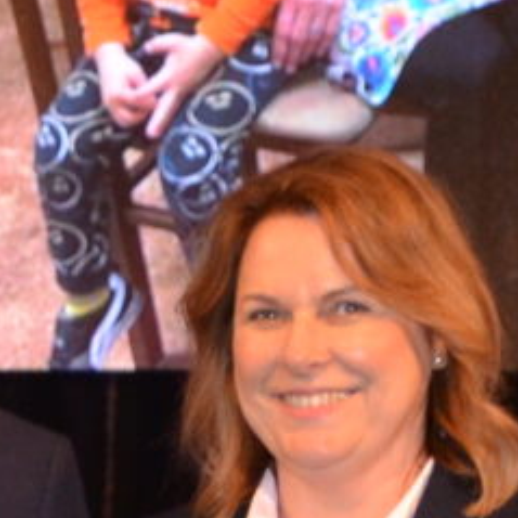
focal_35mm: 273
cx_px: -436
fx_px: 4622
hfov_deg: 6.3
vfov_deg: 6.1
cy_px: 1370
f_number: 3.5
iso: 800
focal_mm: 20
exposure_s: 1/60
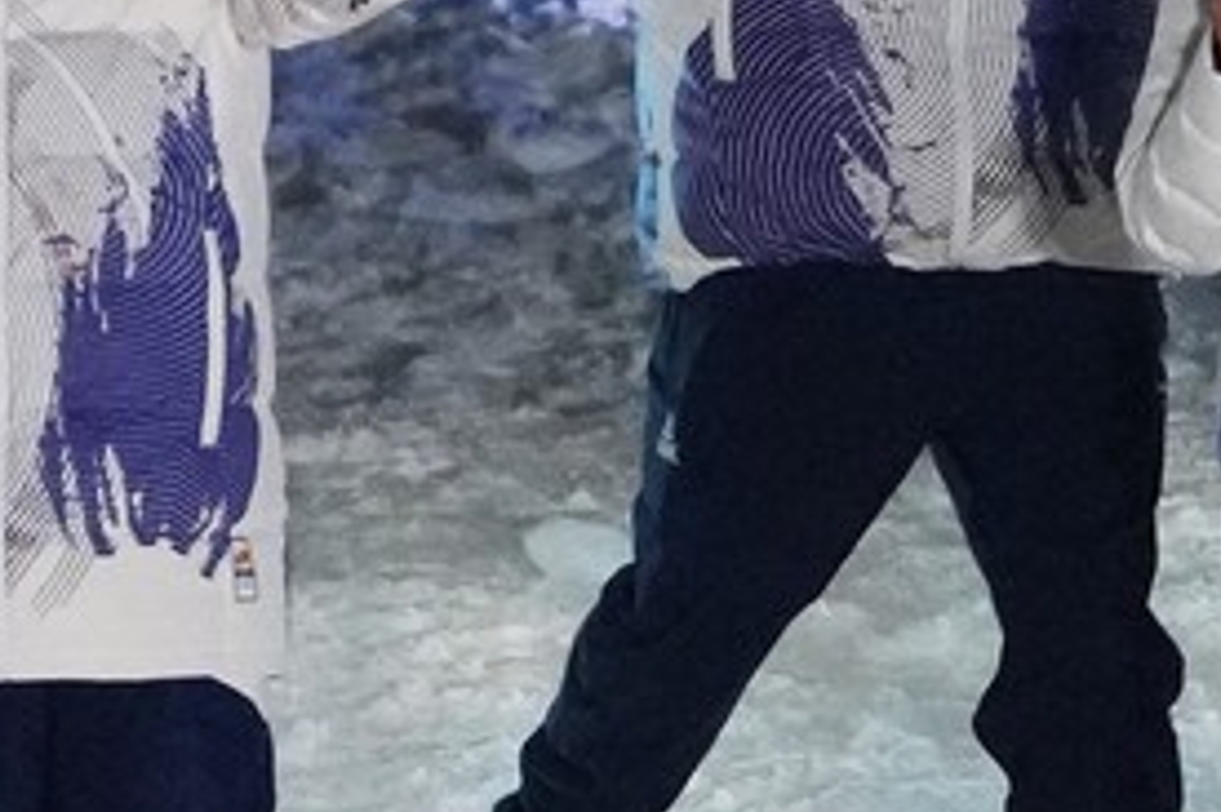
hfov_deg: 0.5
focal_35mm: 3928
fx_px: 133140
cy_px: -1007
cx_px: 502
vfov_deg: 0.3
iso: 5000
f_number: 2.8
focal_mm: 400
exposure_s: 1/500
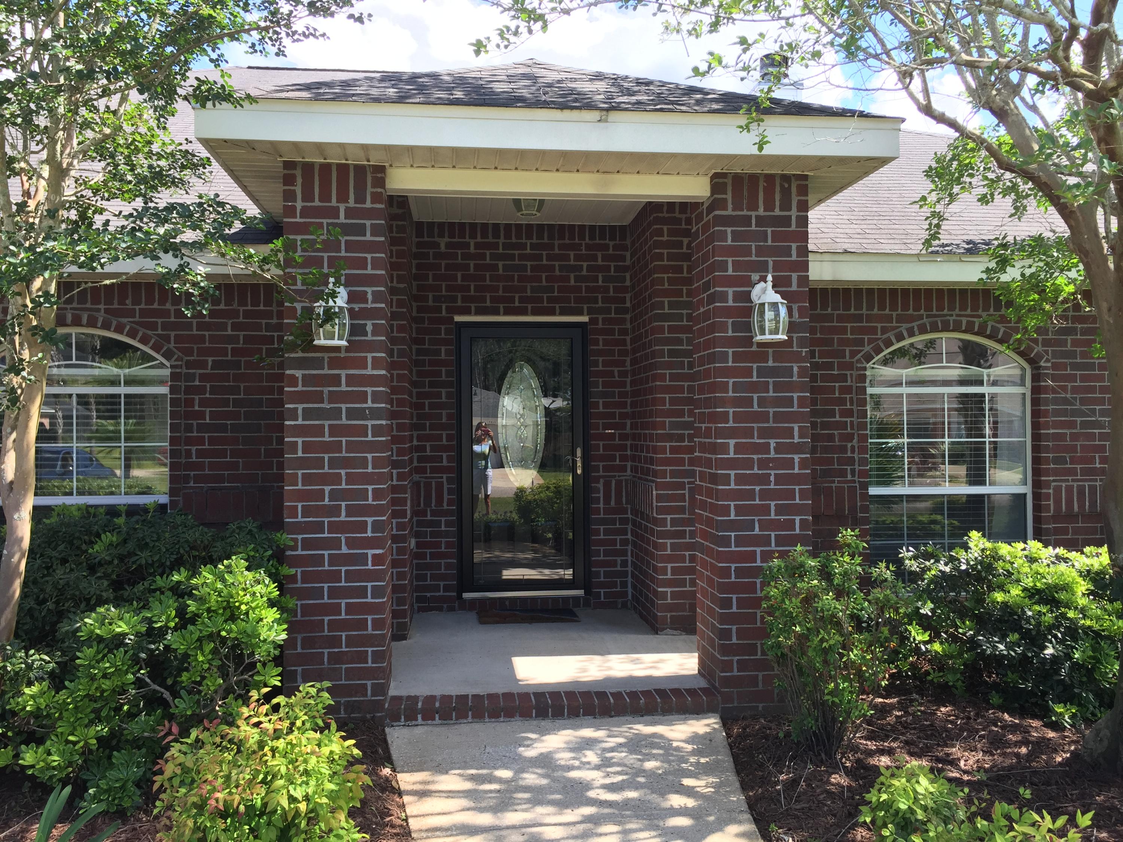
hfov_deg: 61.7
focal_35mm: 29
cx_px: 562
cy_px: 421
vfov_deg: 48.2
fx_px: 941
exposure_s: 1/377
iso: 32
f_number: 2.2
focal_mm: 4.15
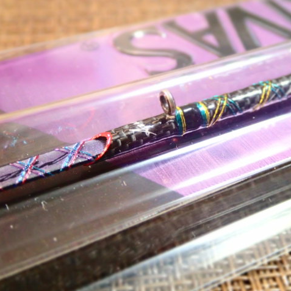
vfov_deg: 33.4
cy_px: 146
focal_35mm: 51
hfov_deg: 33.4
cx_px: 155
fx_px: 485
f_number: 2.9
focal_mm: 7.86
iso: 1600
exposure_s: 1/30
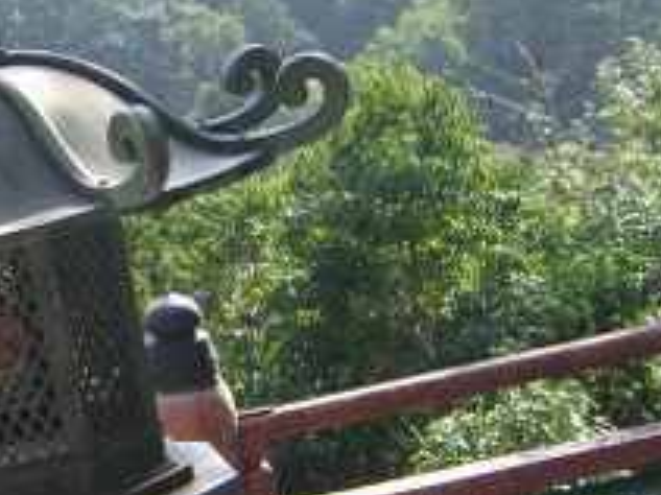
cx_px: -341
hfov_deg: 15.5
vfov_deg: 12.6
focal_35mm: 117
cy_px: 352
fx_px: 2233
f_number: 2.8
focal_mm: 7.9
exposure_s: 1/250
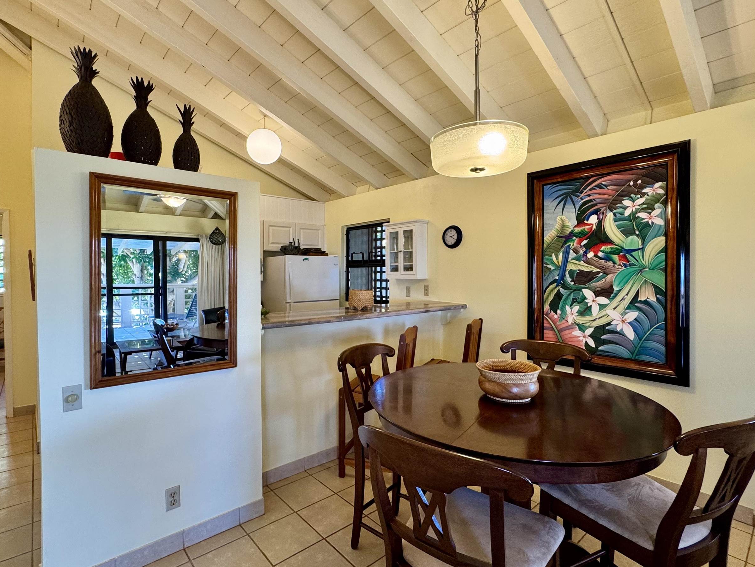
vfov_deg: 71.6
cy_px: 278
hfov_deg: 87.7
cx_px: 362
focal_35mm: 18
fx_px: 393
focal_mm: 2.22
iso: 160
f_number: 2.2
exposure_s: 1/60
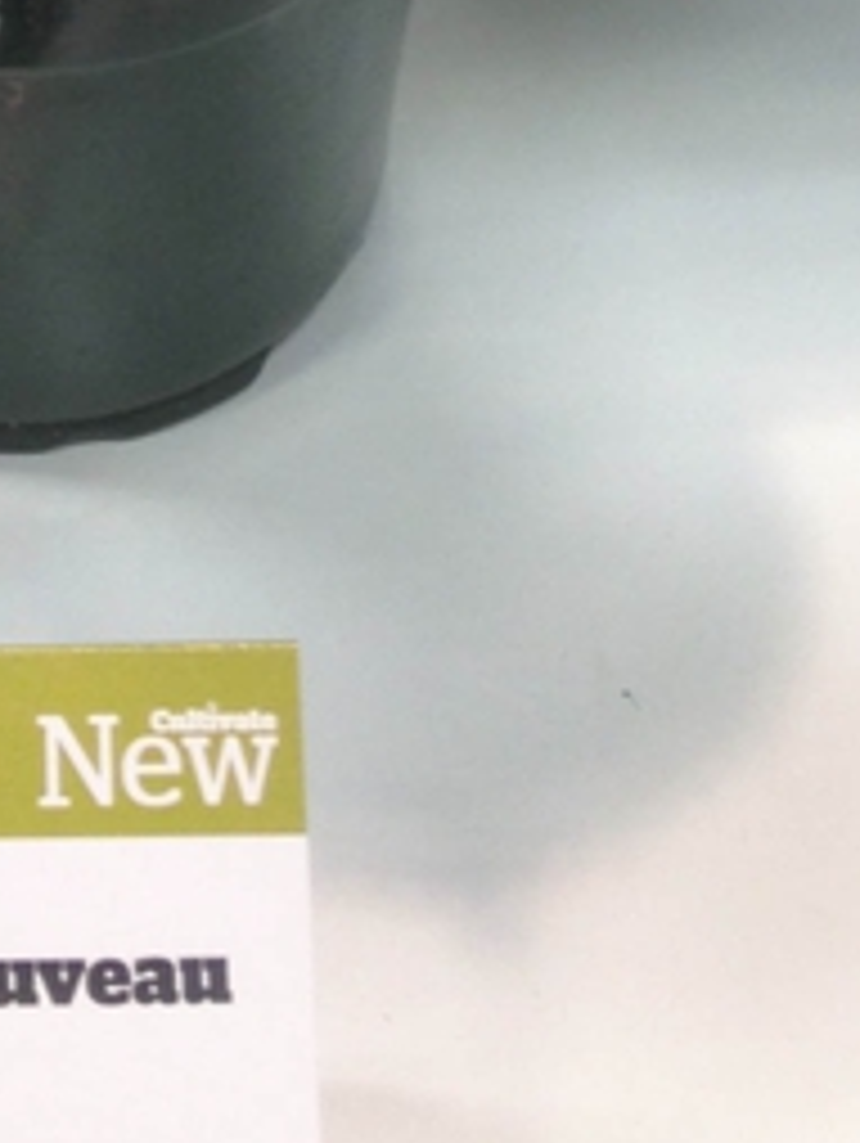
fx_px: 4663
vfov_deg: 12.8
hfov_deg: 10.4
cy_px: -860
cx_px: -99
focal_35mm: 141
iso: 50
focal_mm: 4.28
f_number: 2.4
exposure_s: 1/20
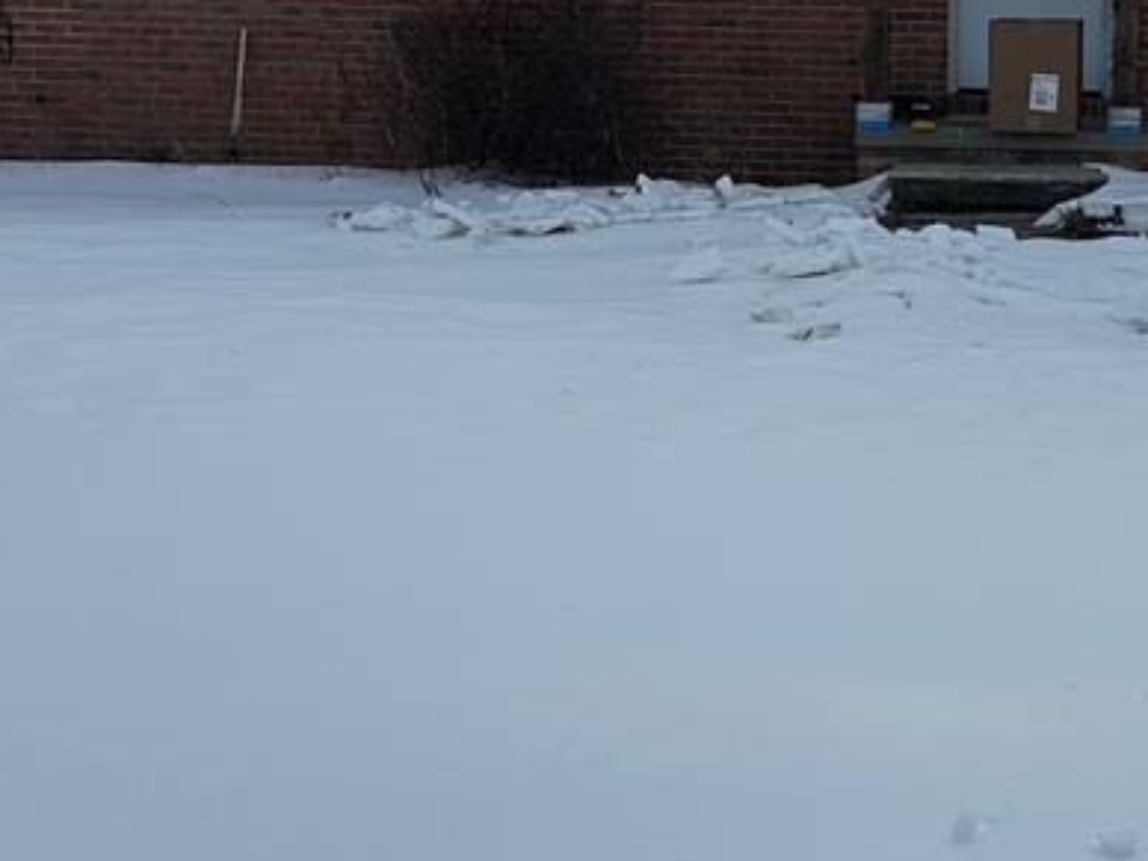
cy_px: 240
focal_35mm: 89
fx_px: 2952
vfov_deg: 16.5
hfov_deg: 21.2
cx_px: 1172
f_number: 1.78
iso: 80
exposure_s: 1/6623
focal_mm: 6.86
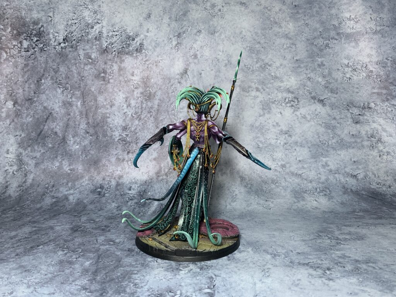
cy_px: 148
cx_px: 198
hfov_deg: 67.3
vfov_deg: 53.1
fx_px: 297
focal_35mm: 26
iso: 64
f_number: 1.8
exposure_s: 1/121
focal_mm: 4.25
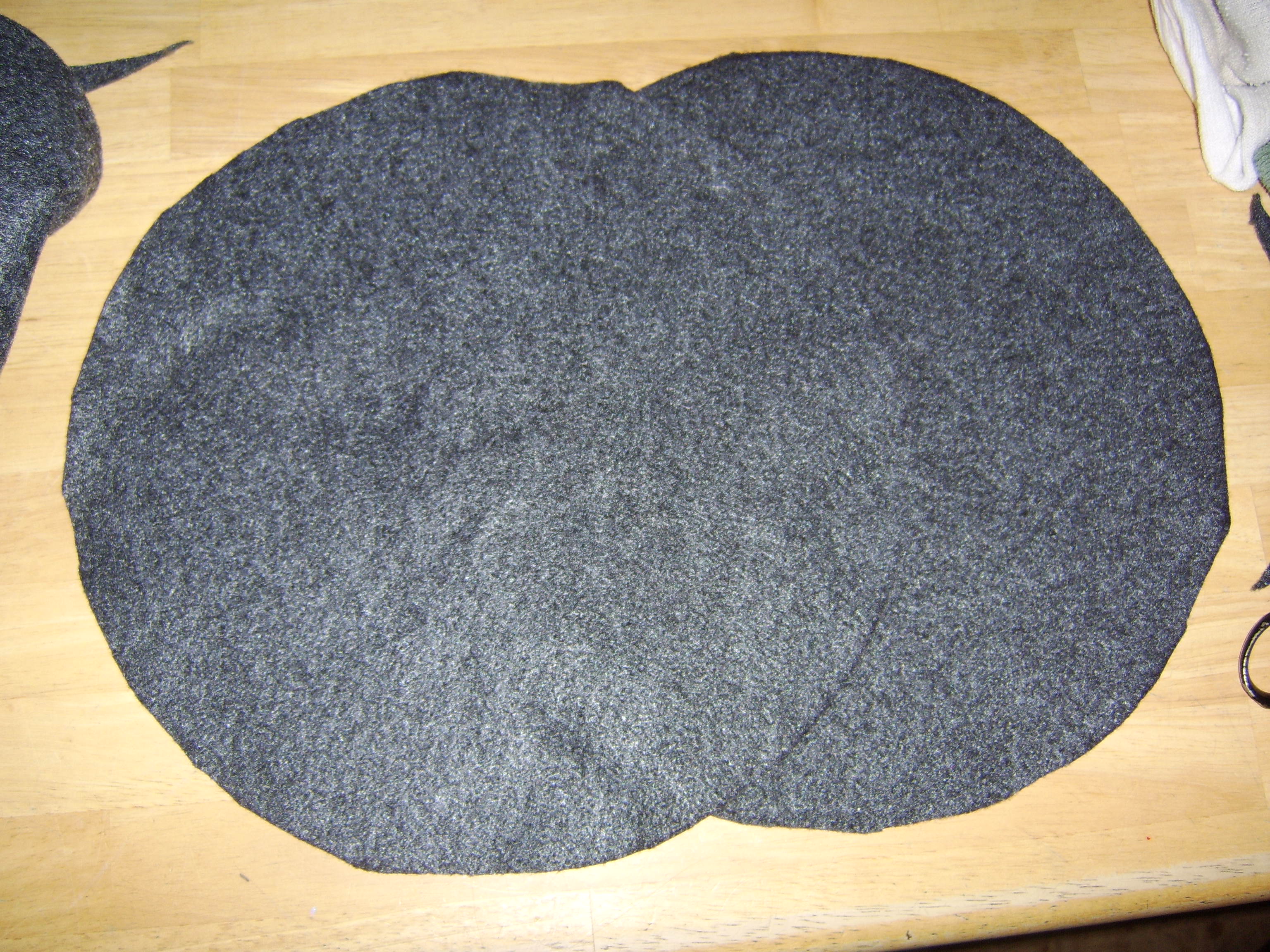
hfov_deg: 58.4
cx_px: 635
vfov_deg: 45.4
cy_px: 476
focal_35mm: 31
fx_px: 1137
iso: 141
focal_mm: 8.13
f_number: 2.7
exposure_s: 1/30
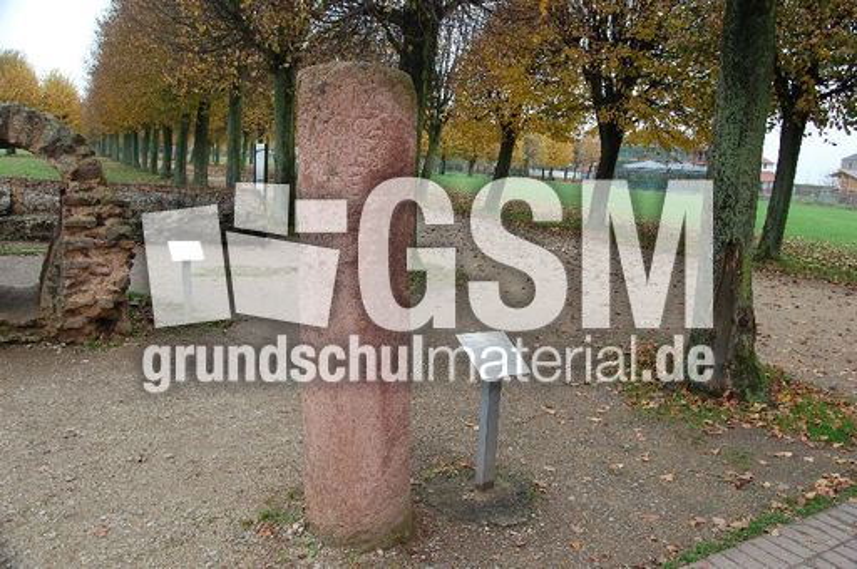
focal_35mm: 27
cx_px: 428
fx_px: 642
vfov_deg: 47.8
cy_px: 284
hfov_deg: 67.4
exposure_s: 1/60
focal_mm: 18
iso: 400
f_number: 8
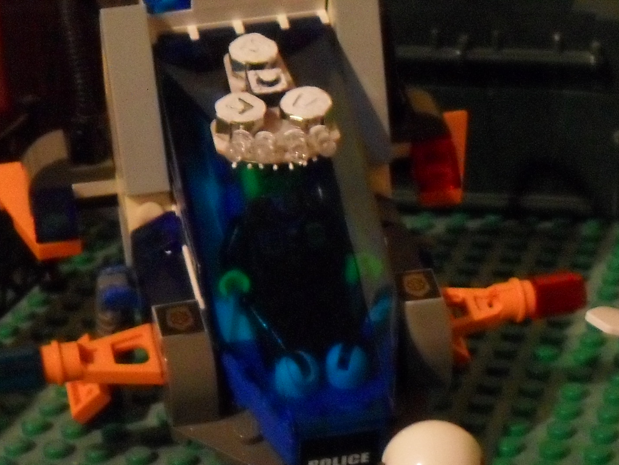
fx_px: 1609
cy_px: 596
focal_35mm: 90
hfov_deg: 21.6
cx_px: 452
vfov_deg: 15.6
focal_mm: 6.3
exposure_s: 1/8
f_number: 3.2
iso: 400
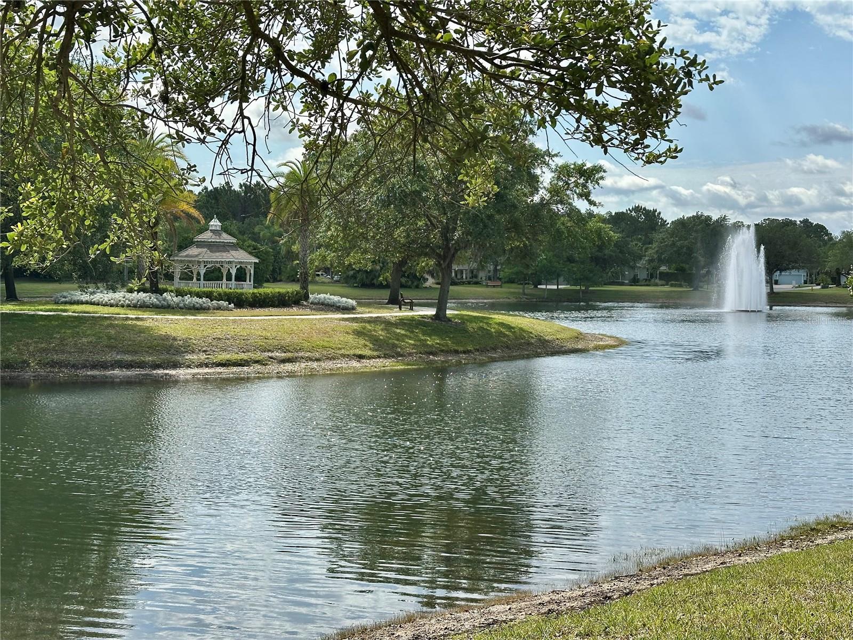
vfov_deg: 30.3
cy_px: 320
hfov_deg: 39.7
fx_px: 1183
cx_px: 426
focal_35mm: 48
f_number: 1.78
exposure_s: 1/3731
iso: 64
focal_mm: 6.86
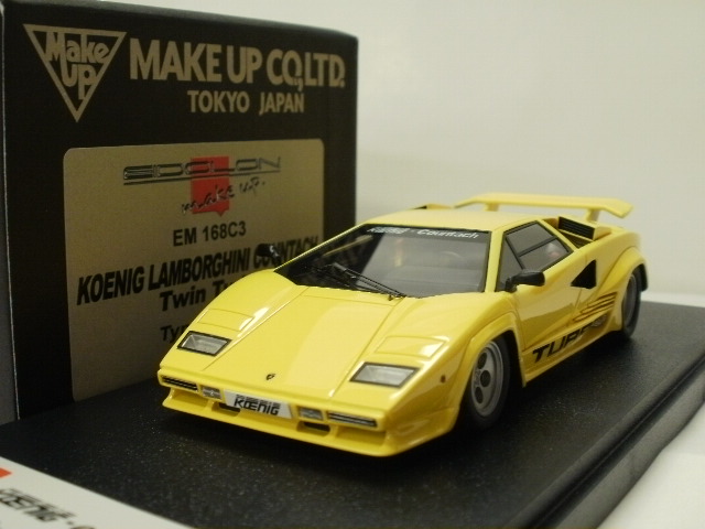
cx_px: 352
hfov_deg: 42.9
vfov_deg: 32.9
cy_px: 264
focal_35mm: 44
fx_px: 896
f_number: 4
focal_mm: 7.7
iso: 125
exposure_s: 1/15
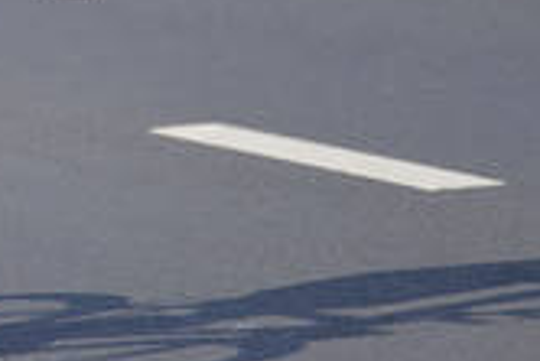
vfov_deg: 1.8
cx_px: -335
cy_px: -291
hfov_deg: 2.7
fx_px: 11575
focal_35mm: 771
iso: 200
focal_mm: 200
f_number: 4
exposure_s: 1/3200
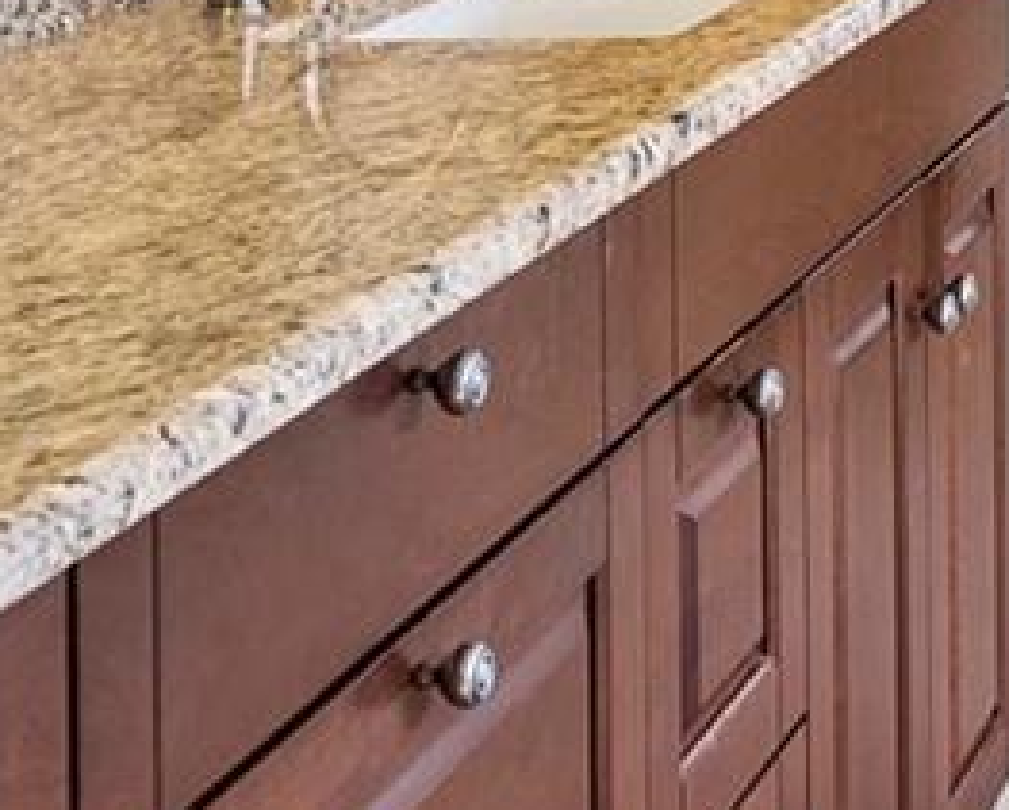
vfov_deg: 14.4
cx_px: 1803
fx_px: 2900
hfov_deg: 16.6
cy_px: -526
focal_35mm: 97
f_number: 4
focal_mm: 17
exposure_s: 1/30
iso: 400
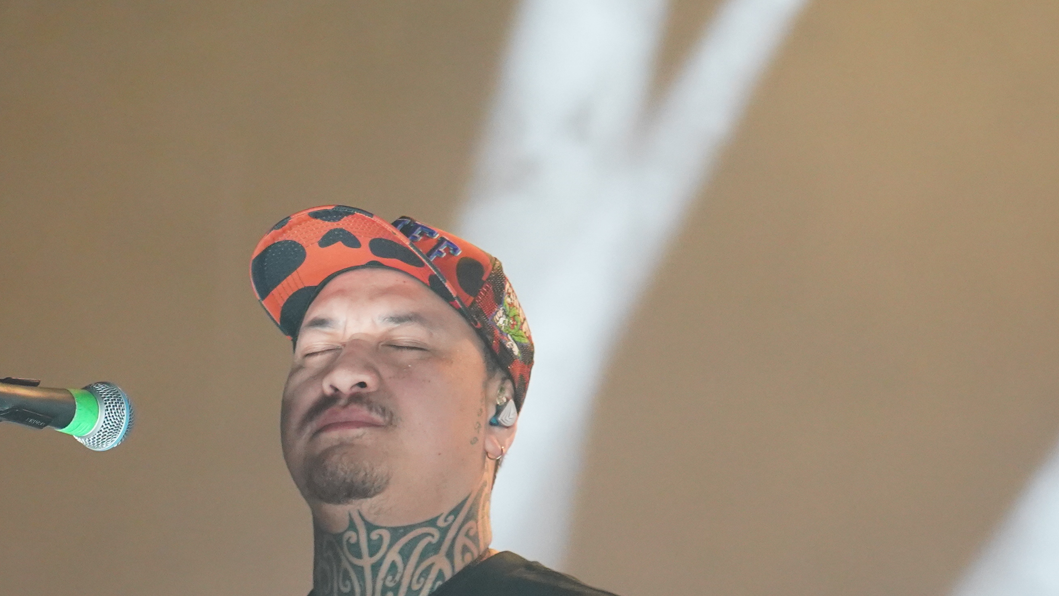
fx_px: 7048
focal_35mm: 251
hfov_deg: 8.6
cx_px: 344
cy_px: 663
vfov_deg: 4.8
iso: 5000
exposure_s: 1/160
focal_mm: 105
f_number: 4
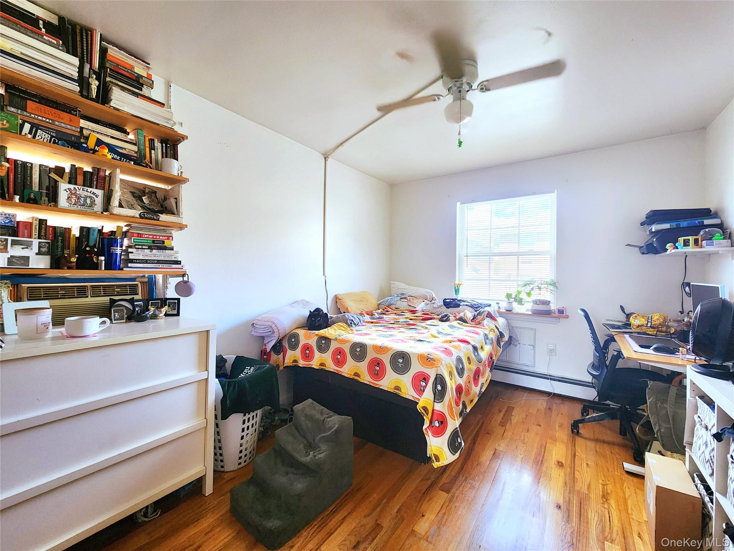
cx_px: 367
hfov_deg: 106.2
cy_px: 276
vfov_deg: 89.9
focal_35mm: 13
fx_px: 276
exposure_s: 1/60.2
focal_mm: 2.2
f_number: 2.2
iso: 250
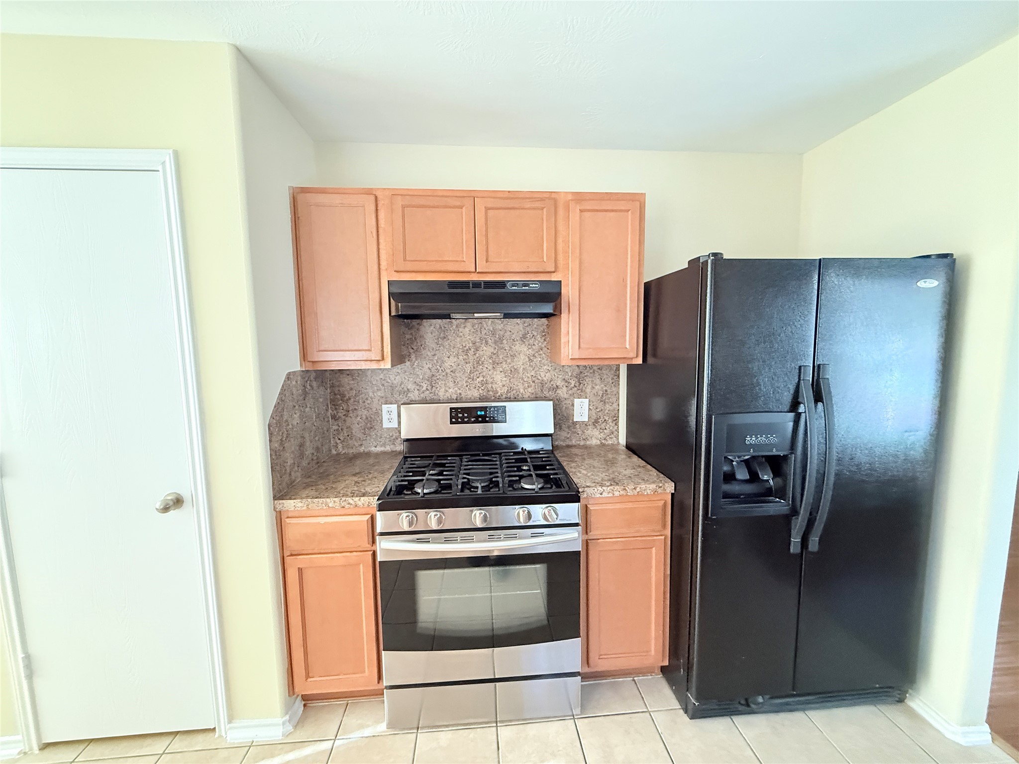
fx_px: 412
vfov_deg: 85.7
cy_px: 382
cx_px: 510
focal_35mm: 14
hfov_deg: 102.1
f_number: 2.2
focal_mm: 2.22
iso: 640
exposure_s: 1/60
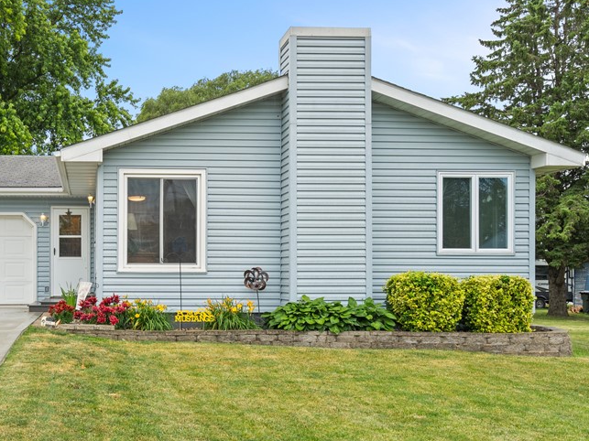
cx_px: 124
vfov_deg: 36.8
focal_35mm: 39
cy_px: 246
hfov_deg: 45.6
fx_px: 663
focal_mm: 24
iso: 800
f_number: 9
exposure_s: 1/100
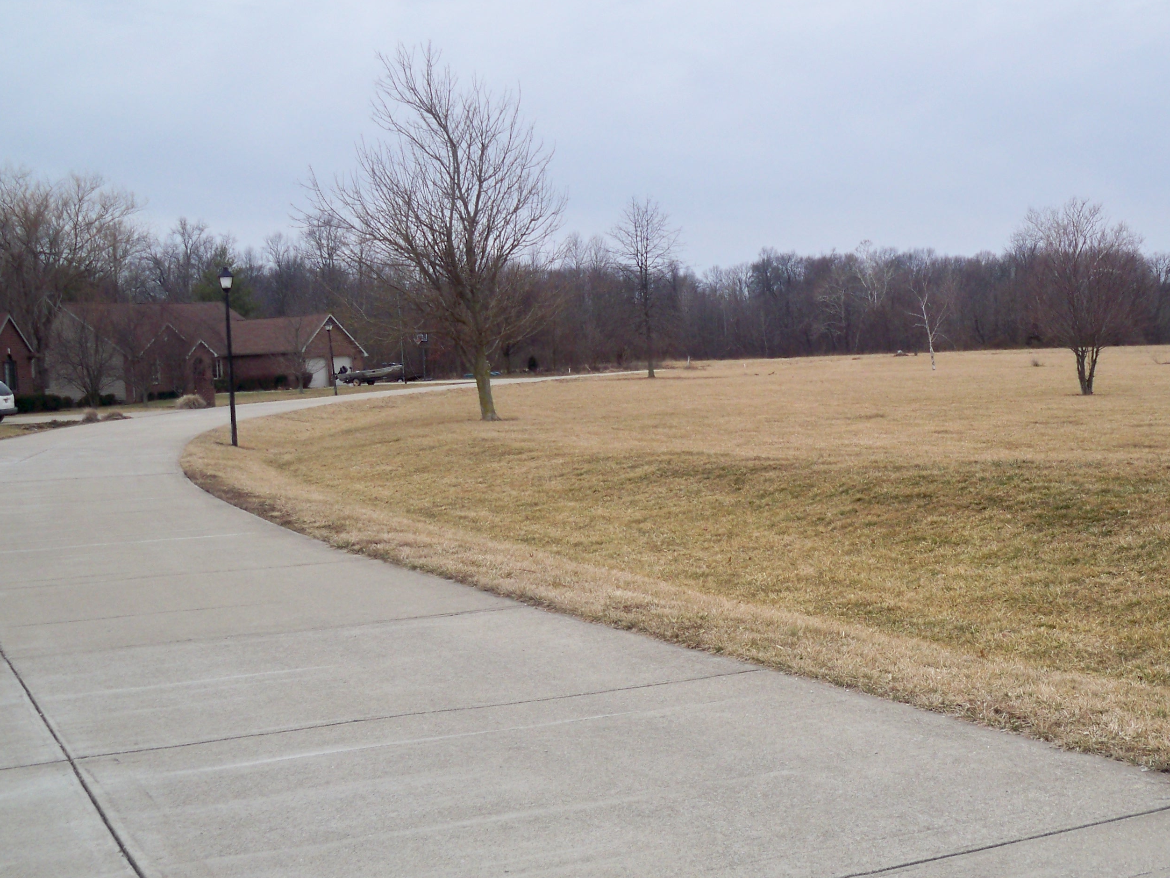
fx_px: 1724
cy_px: 425
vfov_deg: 28.6
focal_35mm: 51
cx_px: 805
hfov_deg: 37.0
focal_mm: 6.3
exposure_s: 1/320
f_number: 3.1
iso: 64
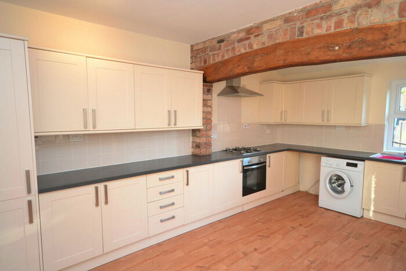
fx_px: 254
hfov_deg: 77.3
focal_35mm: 22
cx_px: 203
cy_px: 136
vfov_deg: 56.2
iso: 800
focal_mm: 15
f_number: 5
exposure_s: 1/60
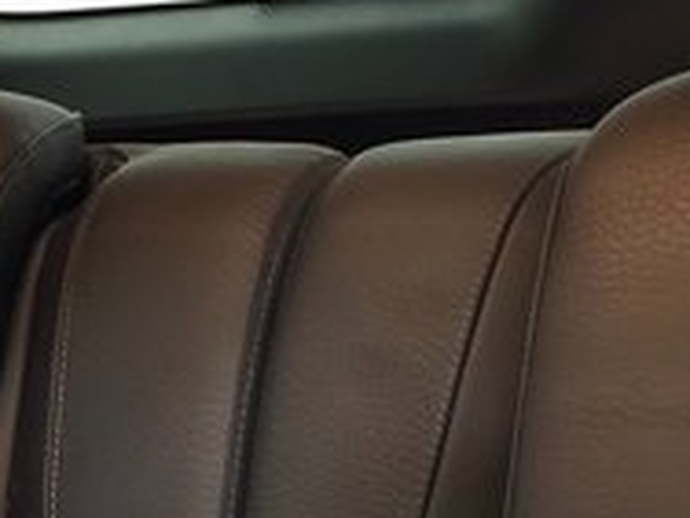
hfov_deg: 15.5
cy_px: 1253
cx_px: 11
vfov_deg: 10.3
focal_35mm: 125
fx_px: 2492
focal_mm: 6.3
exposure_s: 1/24
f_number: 1.7
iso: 400
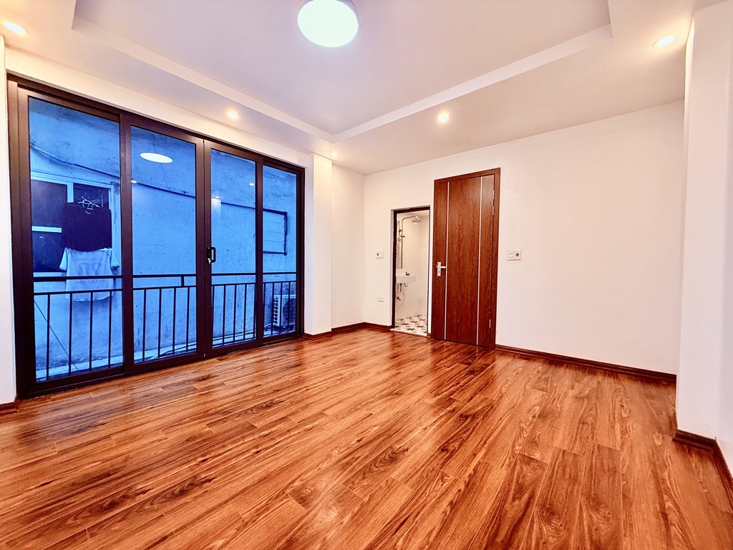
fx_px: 296
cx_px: 366
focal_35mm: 14
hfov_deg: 102.1
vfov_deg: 85.7
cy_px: 275
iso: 250
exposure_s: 1/50
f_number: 2.2
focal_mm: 2.22
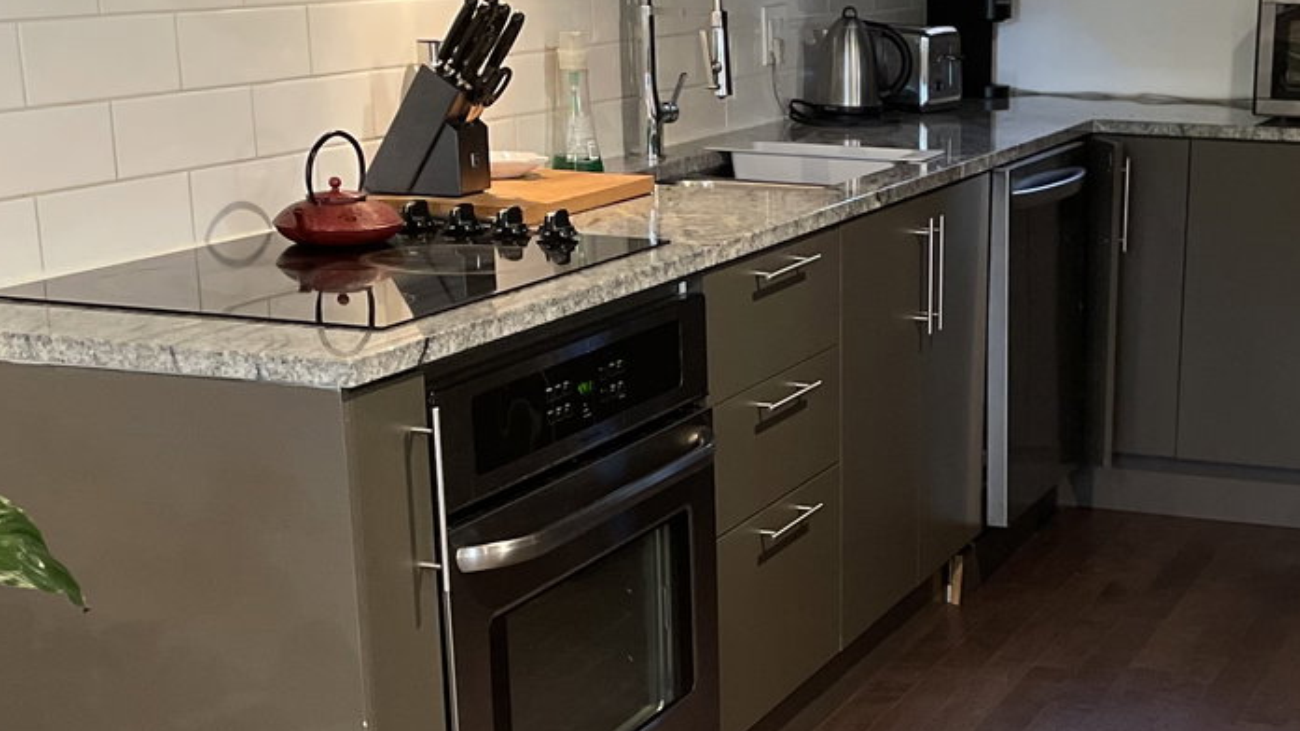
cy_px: 619
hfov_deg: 31.8
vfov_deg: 18.3
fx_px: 2241
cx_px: 962
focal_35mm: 65
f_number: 1.6
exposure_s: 1/30
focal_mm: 4.2
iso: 500
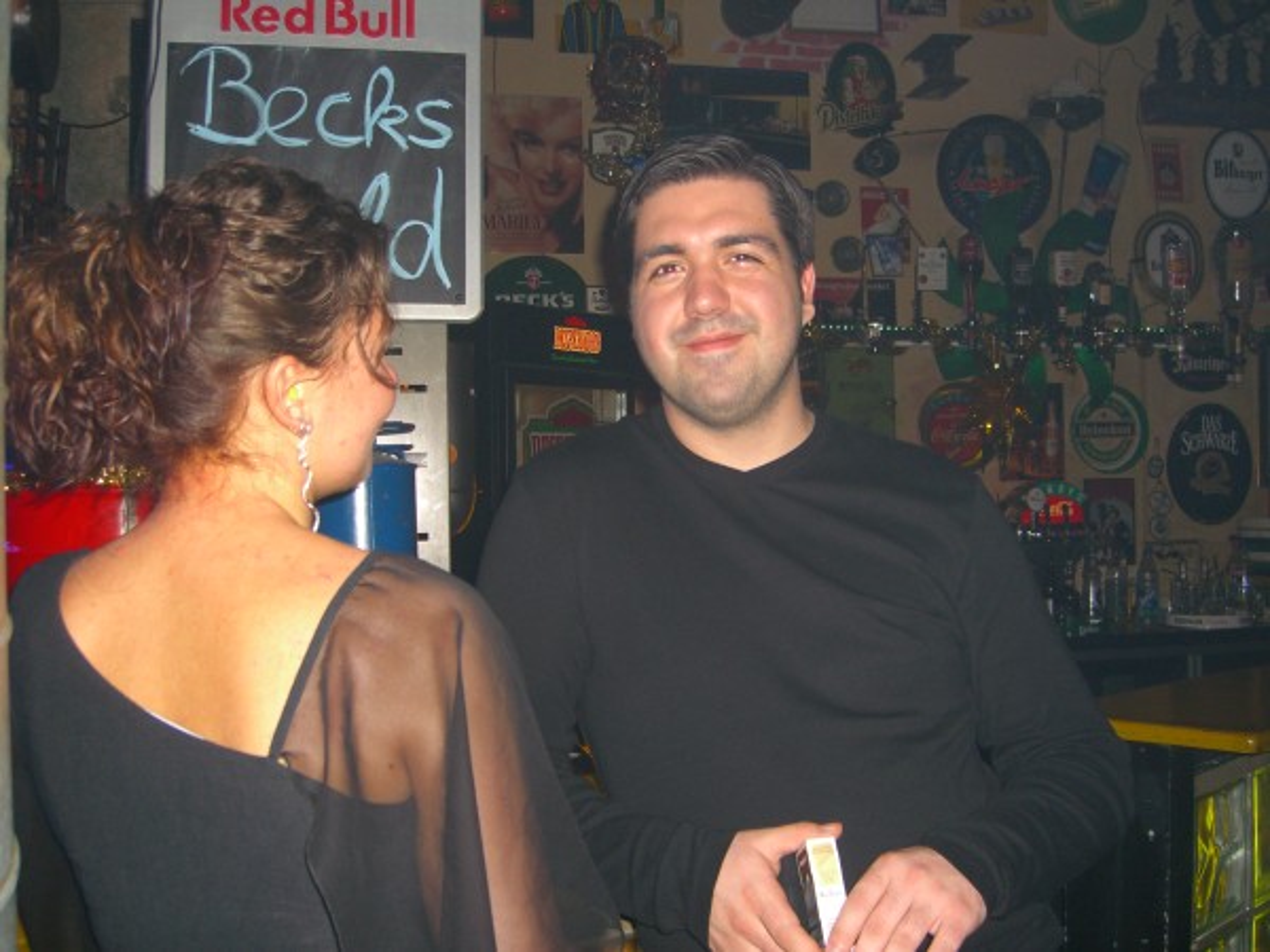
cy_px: 476
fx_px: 1394
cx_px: 635
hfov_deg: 49.0
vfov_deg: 37.7
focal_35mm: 38
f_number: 2.8
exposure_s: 1/60
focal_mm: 7.9
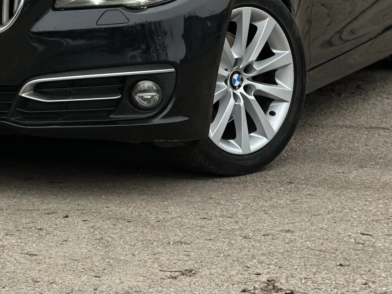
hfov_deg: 11.0
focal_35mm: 180
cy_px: -33
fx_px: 2038
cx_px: 87
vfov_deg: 8.2
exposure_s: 1/84
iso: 25
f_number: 2.8
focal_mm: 9
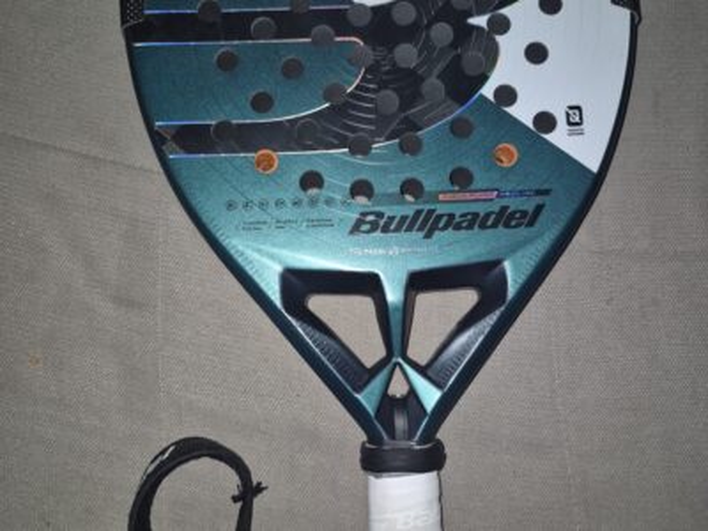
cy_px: 266
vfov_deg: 58.9
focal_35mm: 23
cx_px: 354
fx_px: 470
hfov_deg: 73.9
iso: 50
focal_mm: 5.4
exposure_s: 1/50
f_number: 1.8
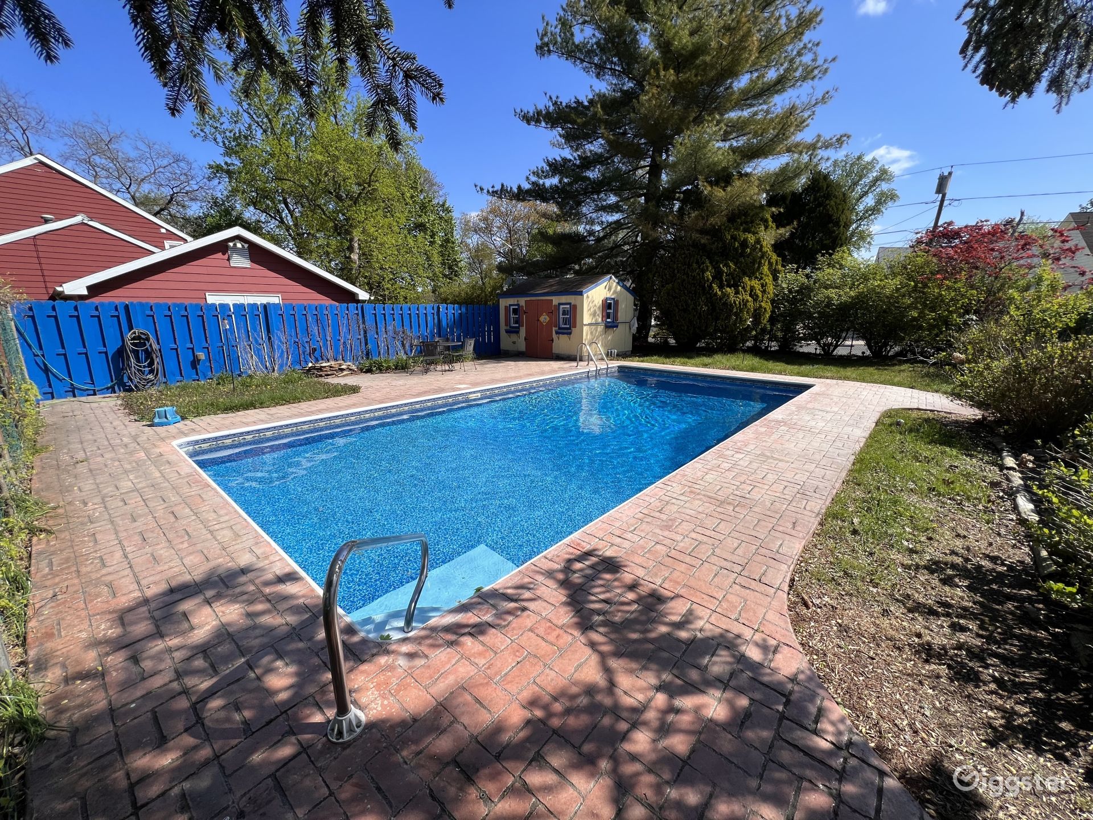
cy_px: 410
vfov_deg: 89.9
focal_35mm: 13
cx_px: 546
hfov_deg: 106.2
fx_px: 410
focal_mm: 1.57
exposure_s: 1/1488
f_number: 1.8
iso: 32
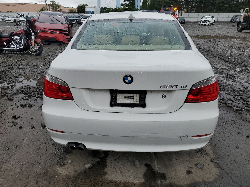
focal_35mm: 26
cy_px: 94
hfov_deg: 67.3
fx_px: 188
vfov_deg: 53.1
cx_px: 125
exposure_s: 1/357
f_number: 1.5
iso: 50
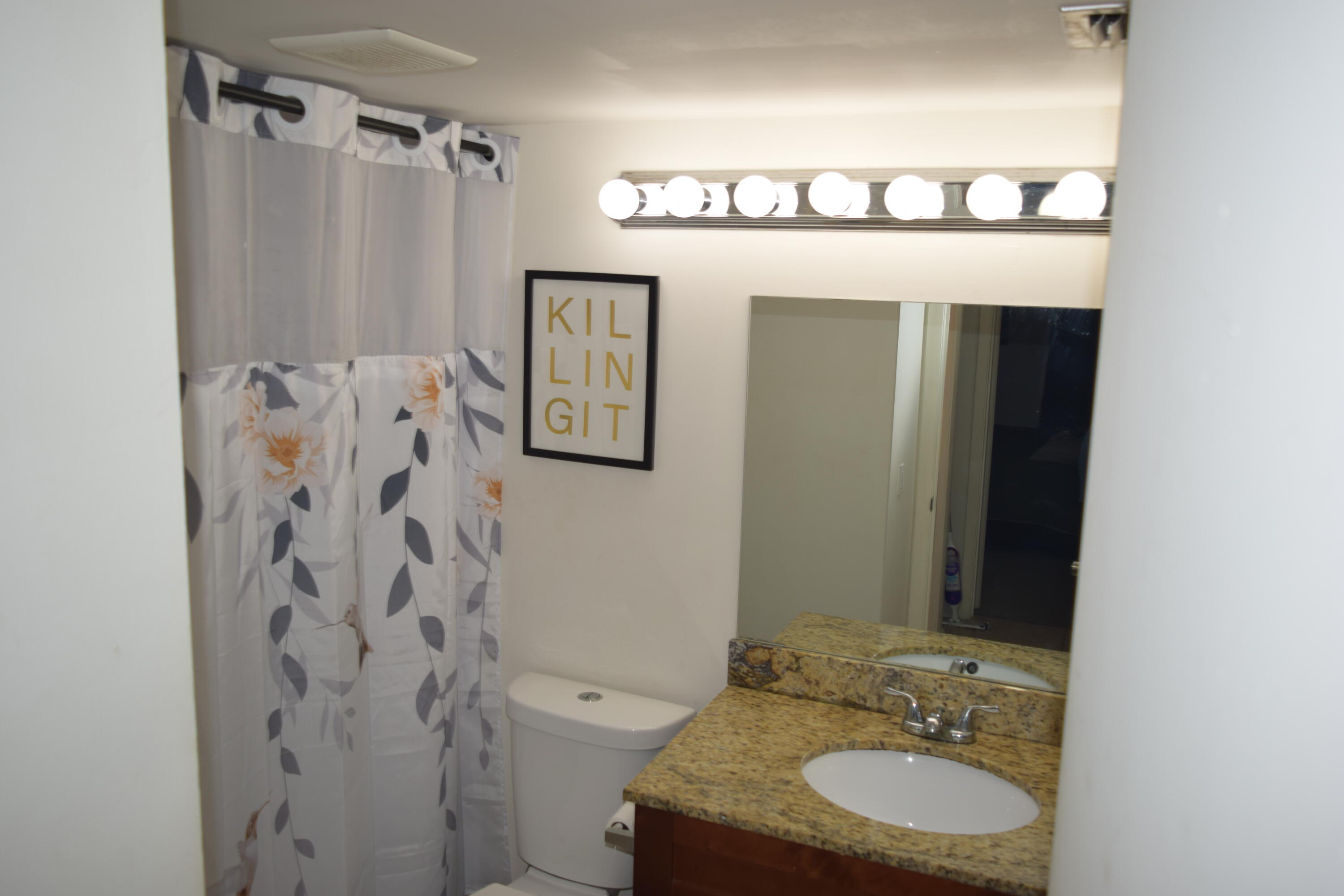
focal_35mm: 27
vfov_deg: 47.9
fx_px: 1008
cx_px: 672
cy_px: 448
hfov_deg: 67.4
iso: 100
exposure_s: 1/100
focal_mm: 18
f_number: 3.5
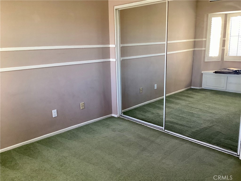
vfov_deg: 45.4
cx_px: 120
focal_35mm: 31
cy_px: 90
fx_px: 216
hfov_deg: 58.4
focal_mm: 3.3
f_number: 2.4
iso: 250
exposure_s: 1/60
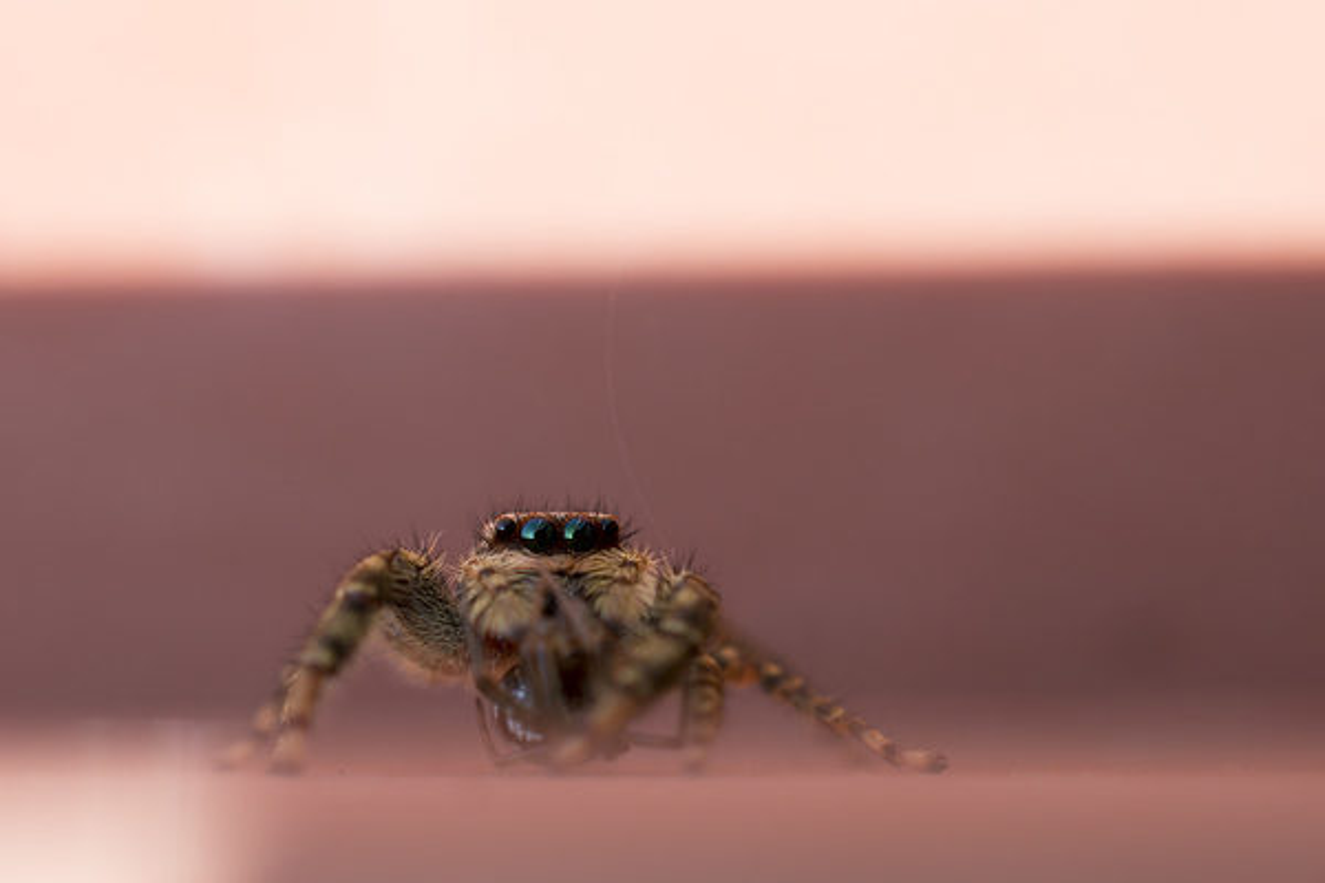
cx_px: 662
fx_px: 2208
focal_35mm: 60
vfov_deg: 22.6
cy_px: 442
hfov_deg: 33.4
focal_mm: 40
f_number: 6.3
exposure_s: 1/160
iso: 160
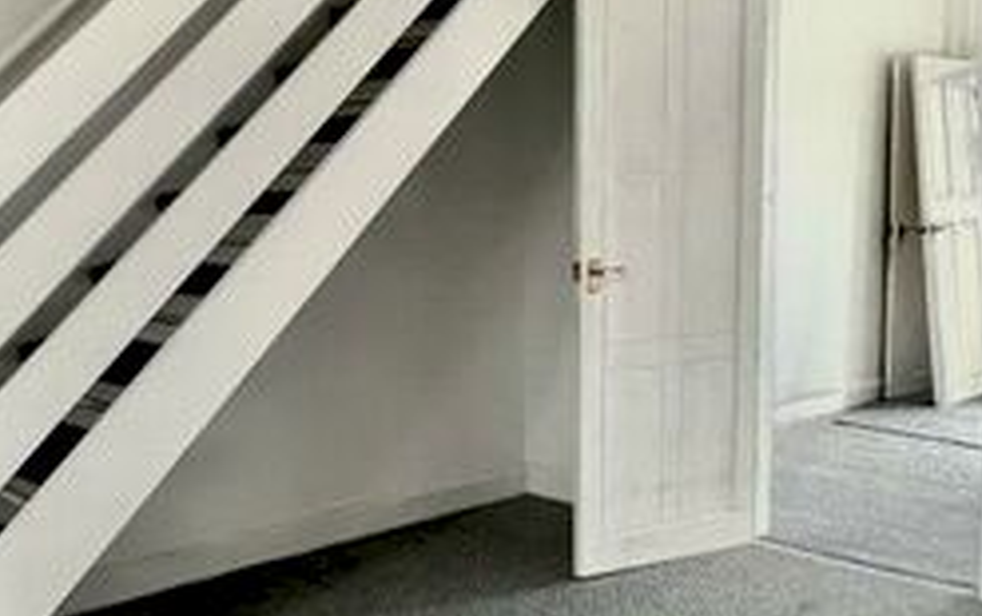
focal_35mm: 39
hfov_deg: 49.8
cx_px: 358
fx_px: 1045
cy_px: 328
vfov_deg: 32.8
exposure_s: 1/60
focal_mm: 1.57
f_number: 1.8
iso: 640
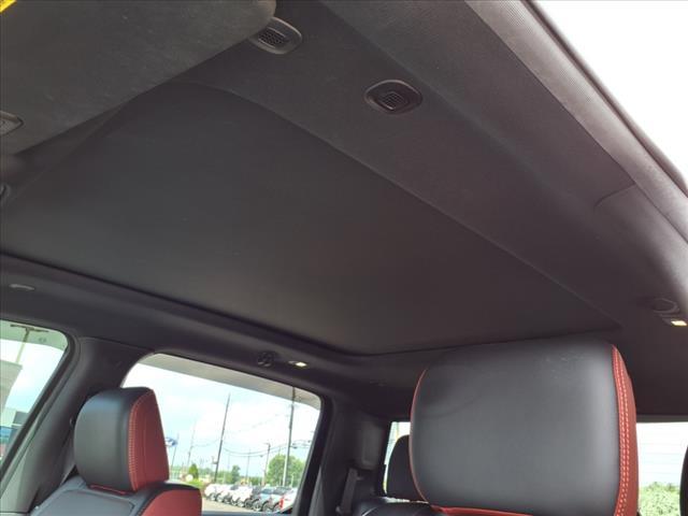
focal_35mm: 27
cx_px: 344
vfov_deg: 51.4
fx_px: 537
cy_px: 258
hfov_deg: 65.3
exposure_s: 1/60.2
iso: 40
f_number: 1.9
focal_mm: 3.58
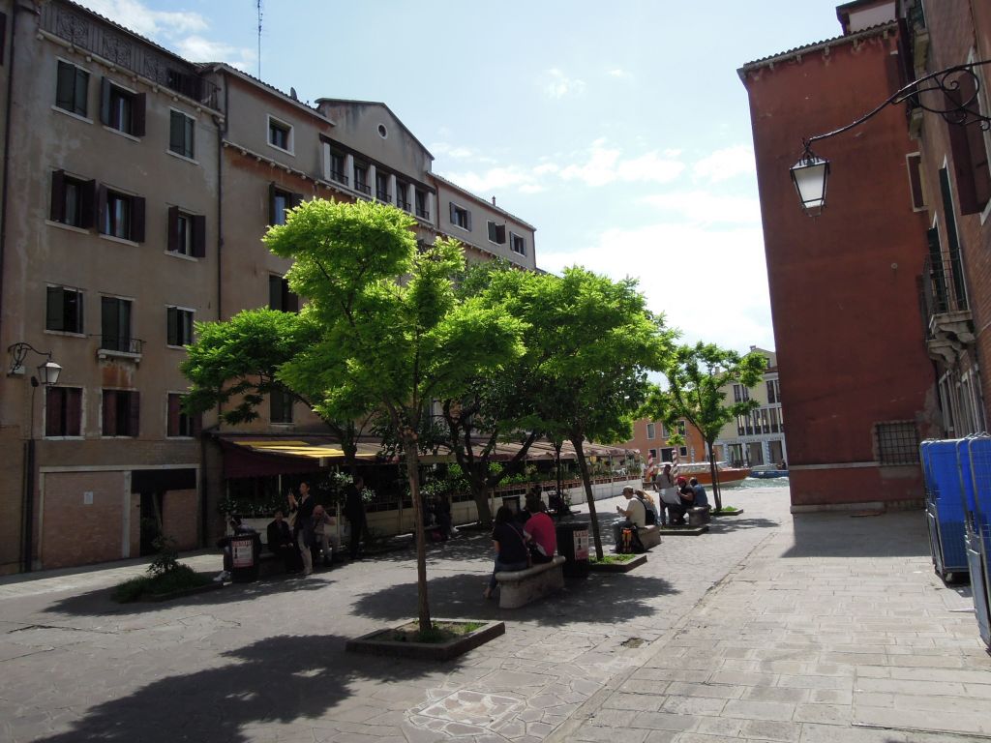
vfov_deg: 56.8
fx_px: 687
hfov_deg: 71.6
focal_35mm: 24
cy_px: 372
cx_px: 496
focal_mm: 4.3
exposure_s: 1/1250
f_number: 4.5
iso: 160
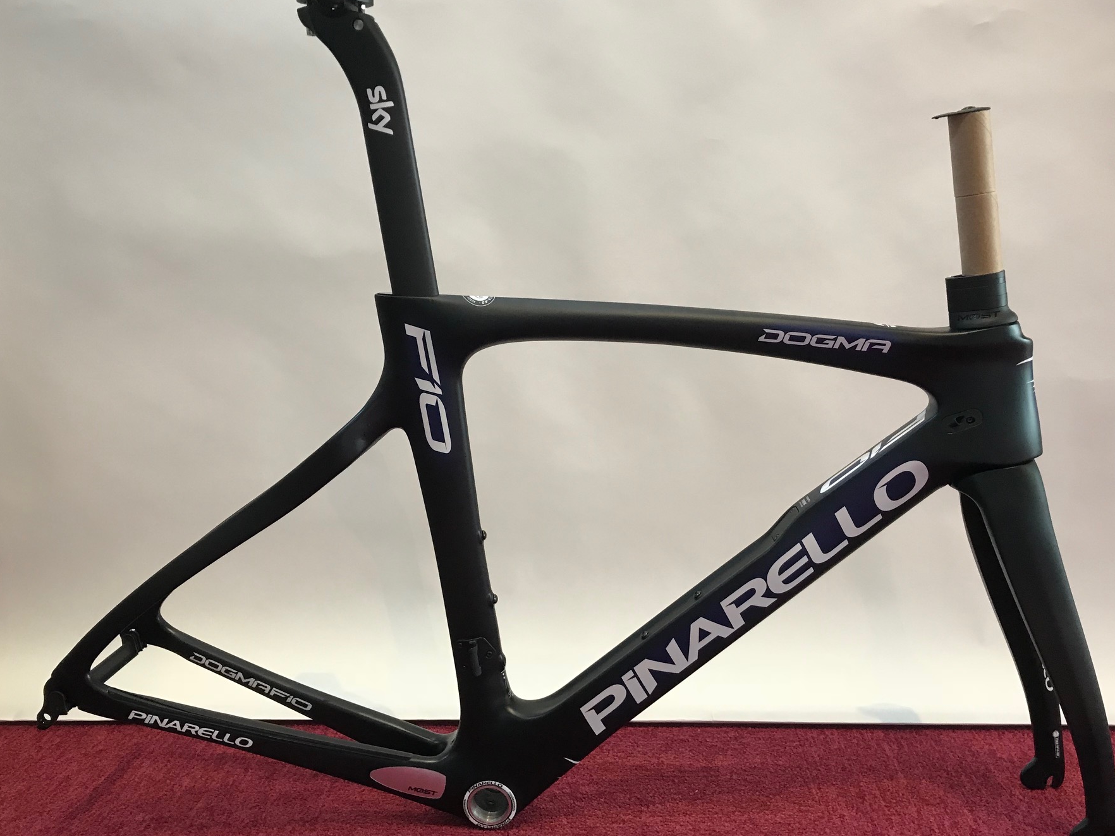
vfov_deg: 44.1
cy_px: 444
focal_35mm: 32
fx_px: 1031
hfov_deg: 56.7
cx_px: 619
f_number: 1.8
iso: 32
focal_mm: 3.99
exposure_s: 1/25
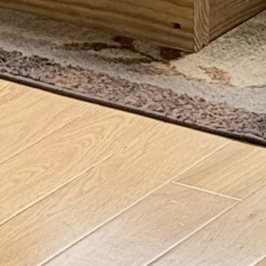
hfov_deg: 4.8
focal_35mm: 356
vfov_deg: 4.5
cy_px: -820
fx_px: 3095
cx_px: -297
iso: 64
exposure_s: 1/261
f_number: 1.78
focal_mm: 6.76
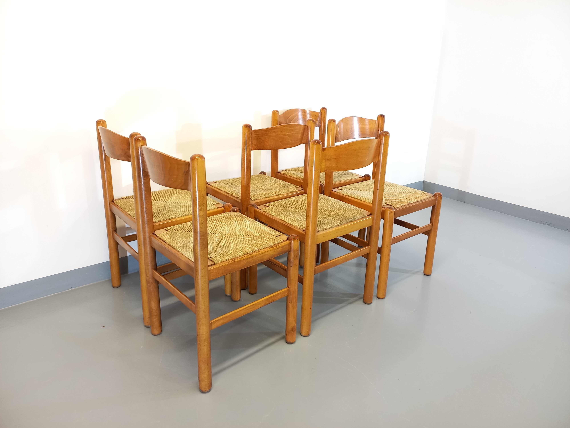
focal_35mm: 25
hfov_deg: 69.4
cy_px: 214
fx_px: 412
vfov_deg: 54.9
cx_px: 285
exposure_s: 1/49
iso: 320
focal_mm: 4.65
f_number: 1.8
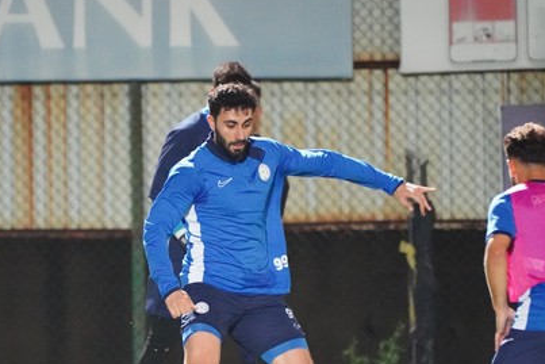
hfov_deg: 2.8
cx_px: 183
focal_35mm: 734
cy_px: 293
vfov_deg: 1.9
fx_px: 11115
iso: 16000
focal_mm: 400
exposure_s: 1/250
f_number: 5.6
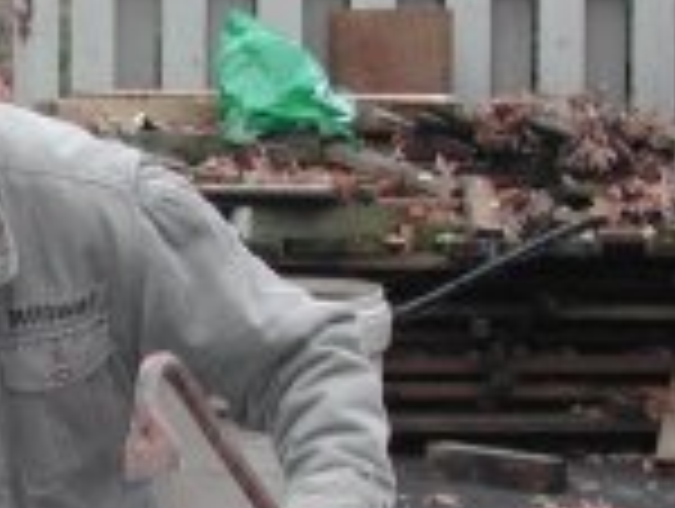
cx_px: -207
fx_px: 3223
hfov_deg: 11.6
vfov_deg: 9.0
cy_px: 378
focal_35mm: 165
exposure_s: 1/60.1
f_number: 3.5
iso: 163
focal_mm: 13.2
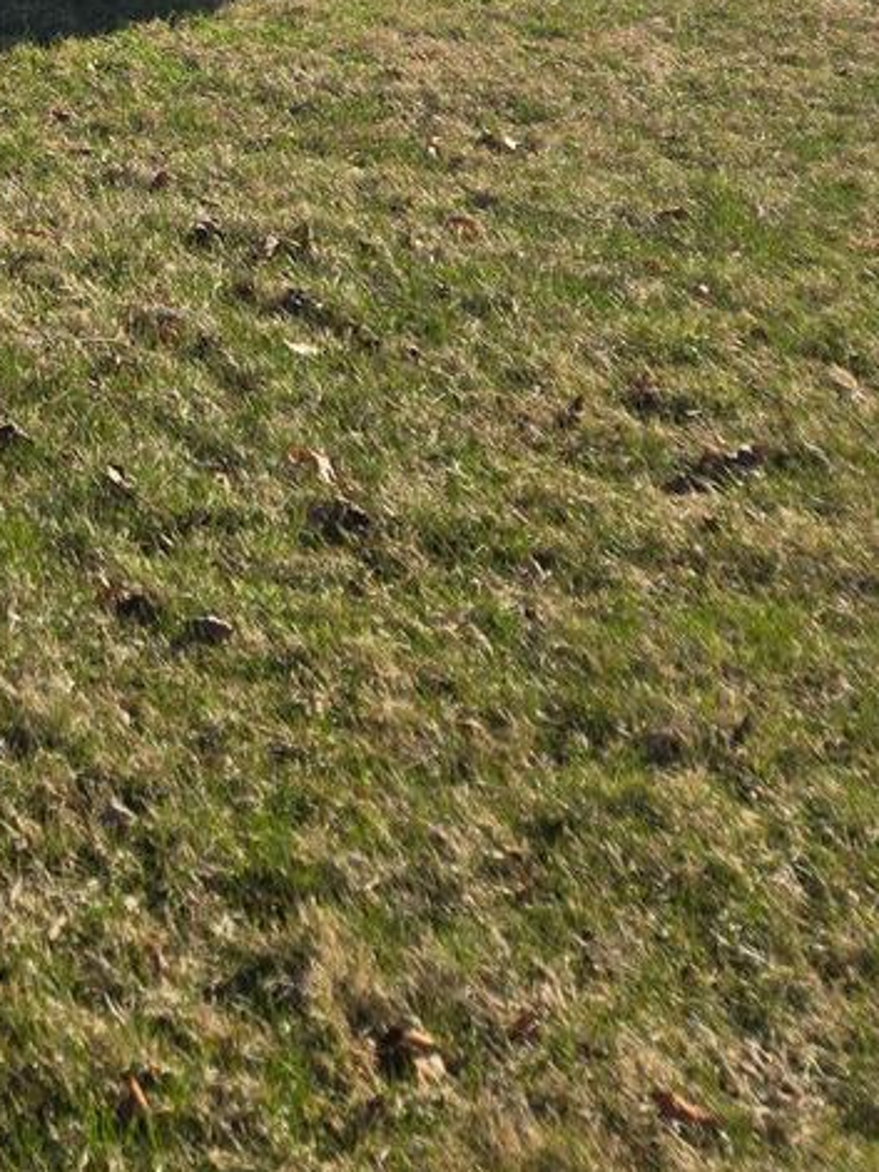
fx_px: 2540
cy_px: -328
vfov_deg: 23.2
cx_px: -428
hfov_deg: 17.7
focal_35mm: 75
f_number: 1.8
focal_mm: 5.4
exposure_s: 1/1704
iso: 25
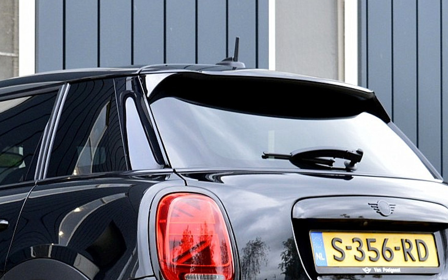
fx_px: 1319
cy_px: 270
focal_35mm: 108
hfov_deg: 19.2
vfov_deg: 12.0
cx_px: 139
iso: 800
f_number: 7.1
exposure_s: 1/60
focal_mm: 32
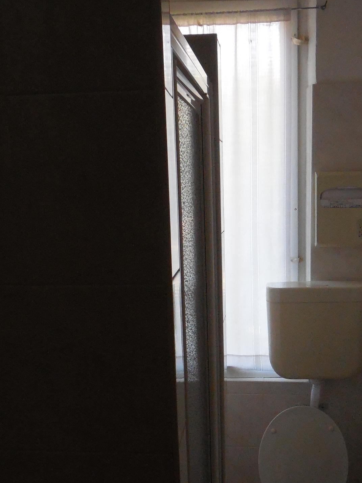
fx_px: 585
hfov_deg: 34.1
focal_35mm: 42
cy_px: 341
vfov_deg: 43.8
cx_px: 238
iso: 800
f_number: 3.5
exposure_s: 1/160
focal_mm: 4.6
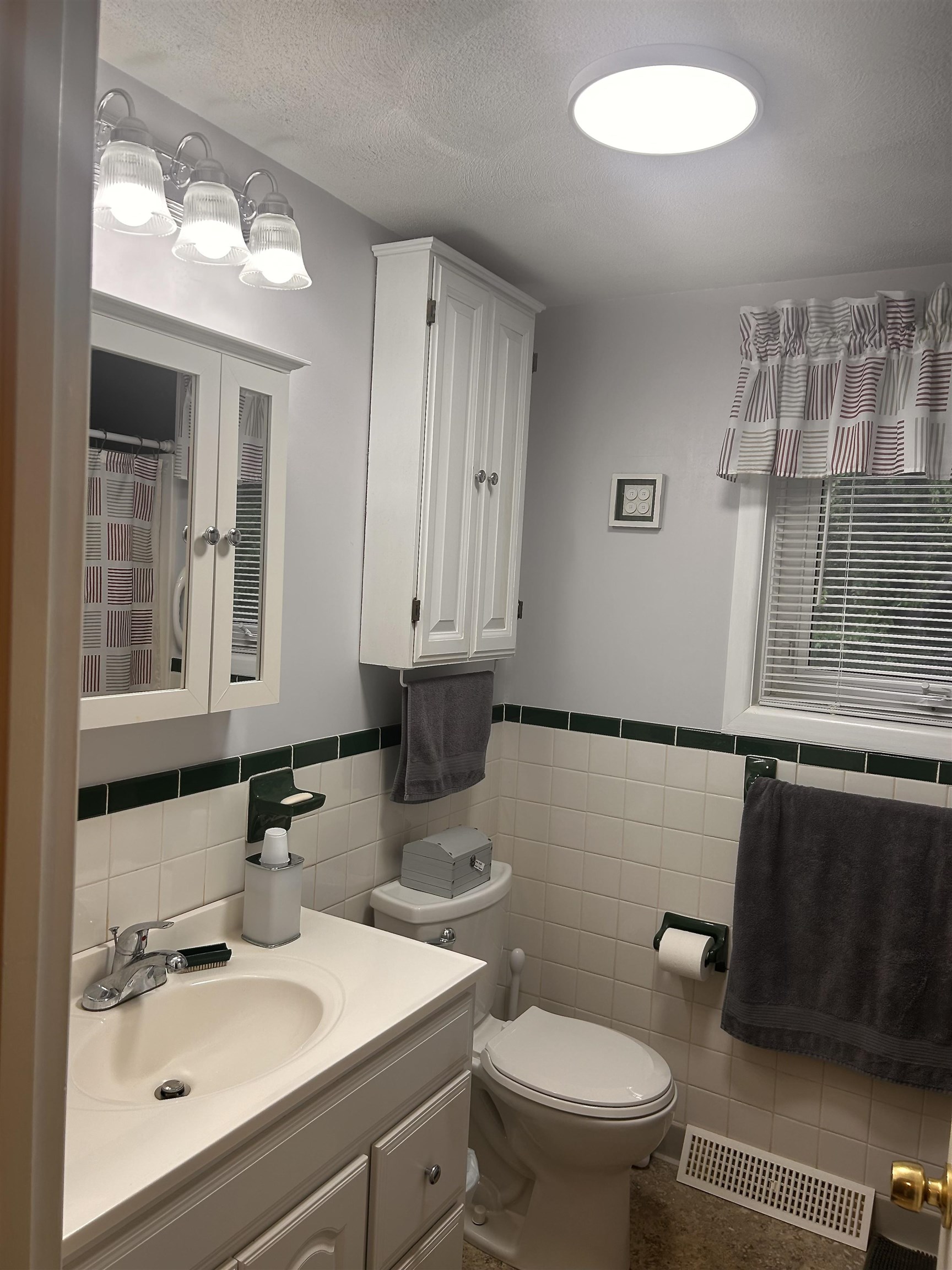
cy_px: 635
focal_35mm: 26
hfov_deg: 53.1
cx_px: 476
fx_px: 953
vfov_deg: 67.3
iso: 40
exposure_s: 1/151
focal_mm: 5.7
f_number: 1.5
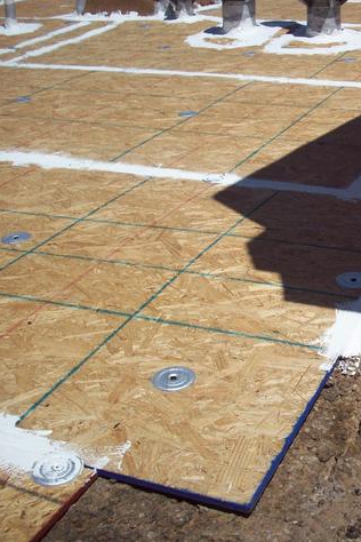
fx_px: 782
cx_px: 345
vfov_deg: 38.2
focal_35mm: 52
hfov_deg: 25.0
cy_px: 273
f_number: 5.6
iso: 80
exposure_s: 1/915
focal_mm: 6.2
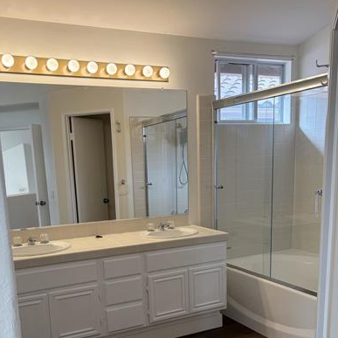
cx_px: 156
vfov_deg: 42.7
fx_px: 420
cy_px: 247
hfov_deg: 43.8
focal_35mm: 38
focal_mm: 5.96
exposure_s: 1/228
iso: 100
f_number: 1.6
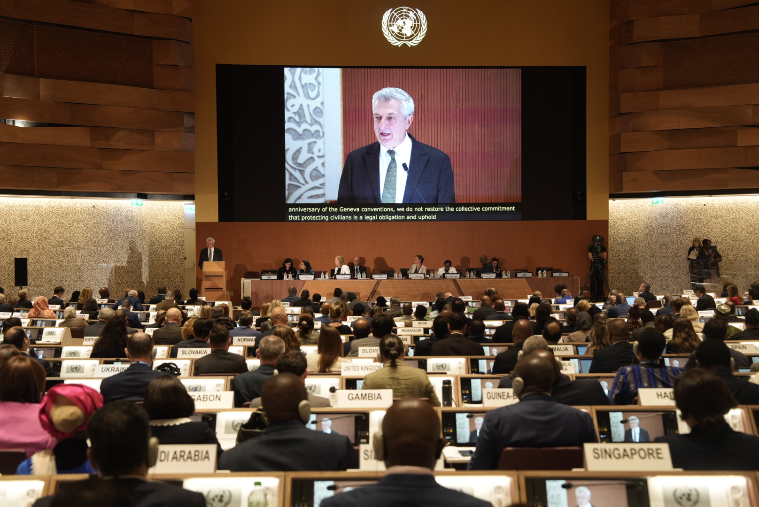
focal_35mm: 55
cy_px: 254
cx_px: 380
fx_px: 1160
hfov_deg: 36.2
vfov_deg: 24.7
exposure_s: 1/60
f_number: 4.5
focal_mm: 55
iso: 2000
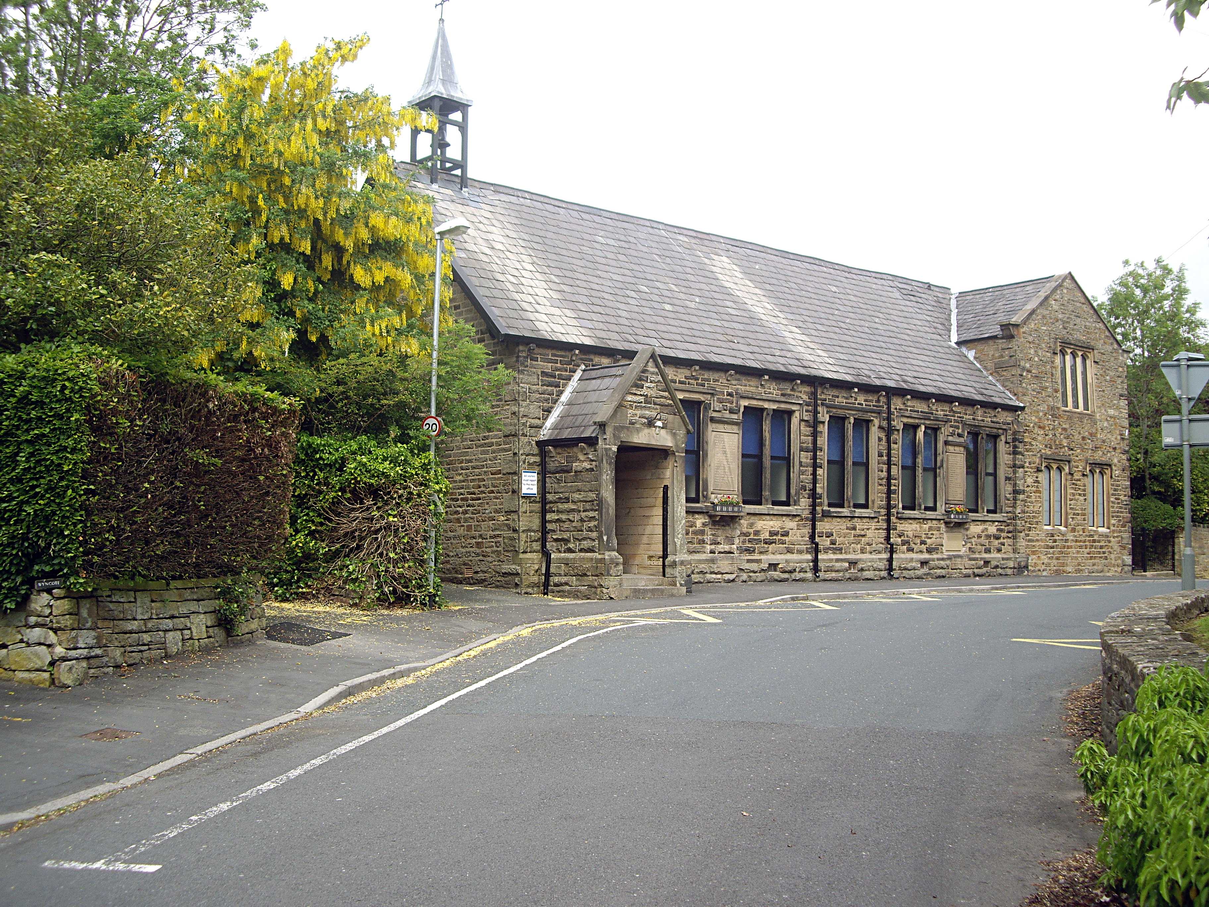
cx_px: 604
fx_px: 1327
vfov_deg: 37.7
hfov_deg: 49.0
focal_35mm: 38
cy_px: 454
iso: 64
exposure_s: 1/400
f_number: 2.8
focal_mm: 7.9
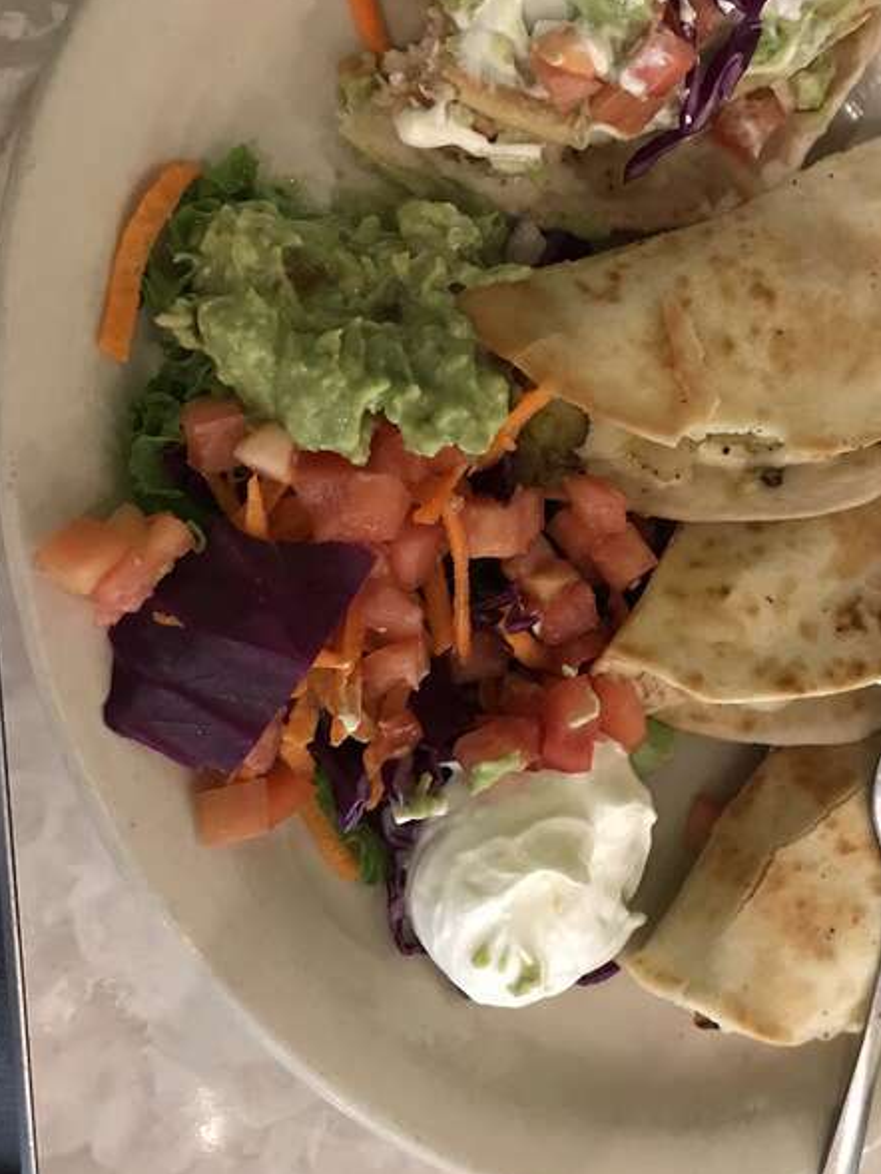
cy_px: 562
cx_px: 554
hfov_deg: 37.5
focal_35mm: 38
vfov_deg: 49.0
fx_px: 1289
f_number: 1.8
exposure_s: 1/7
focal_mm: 3.99
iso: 100
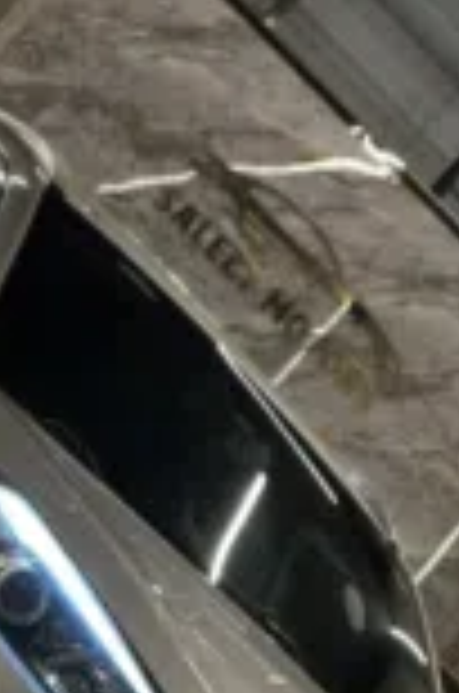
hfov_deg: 10.4
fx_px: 2497
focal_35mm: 130
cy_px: 752
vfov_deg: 15.4
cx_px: -36
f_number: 1.78
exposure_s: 1/100
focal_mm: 6.86
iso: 125
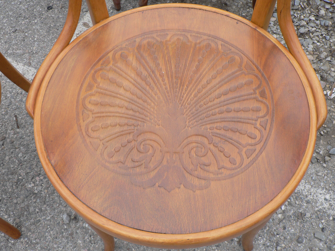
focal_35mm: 36
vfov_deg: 39.7
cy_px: 126
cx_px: 168
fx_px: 348
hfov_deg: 51.4
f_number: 2.8
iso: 80
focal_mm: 6
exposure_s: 1/100
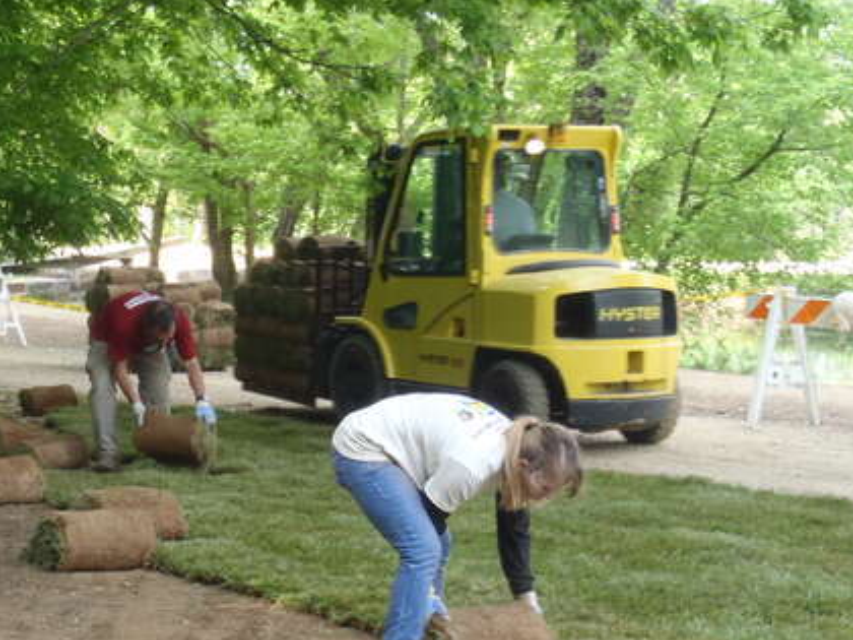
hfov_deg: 23.3
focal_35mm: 82
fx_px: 2021
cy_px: 443
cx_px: 124
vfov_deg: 17.9
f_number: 4.8
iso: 100
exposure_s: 1/50
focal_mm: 7.73
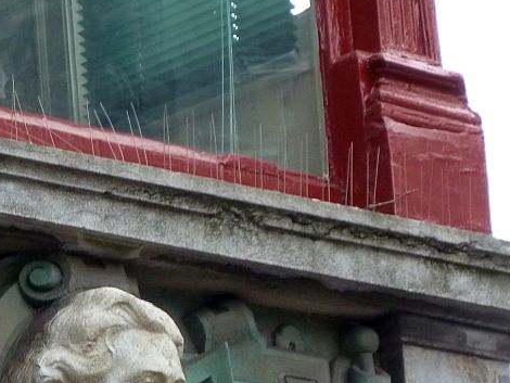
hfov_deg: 3.8
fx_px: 7768
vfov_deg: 2.8
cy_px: 385
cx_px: 60
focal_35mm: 527
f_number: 4.7
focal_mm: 39.7
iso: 250
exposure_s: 1/50
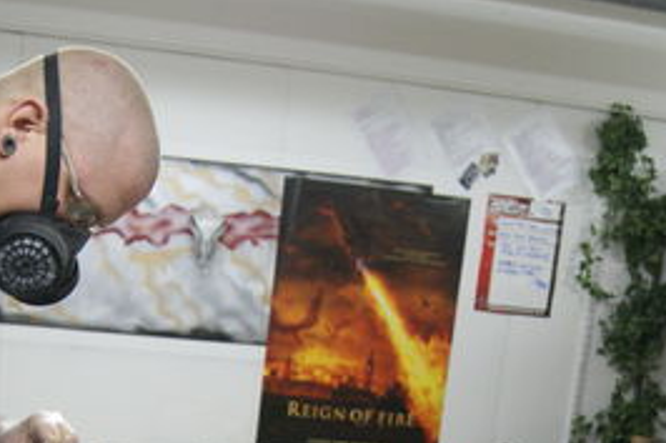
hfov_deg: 30.9
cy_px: 489
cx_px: 270
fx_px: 1202
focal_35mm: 65
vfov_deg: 20.0
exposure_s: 1/13
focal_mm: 18
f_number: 3.5
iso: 400
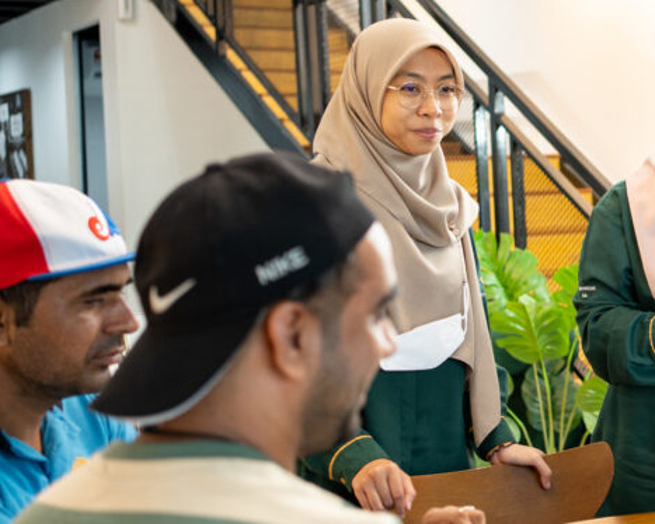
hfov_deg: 24.6
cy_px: 240
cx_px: 717
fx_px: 1396
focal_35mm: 72
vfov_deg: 21.3
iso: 500
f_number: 2.8
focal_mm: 35
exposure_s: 1/200
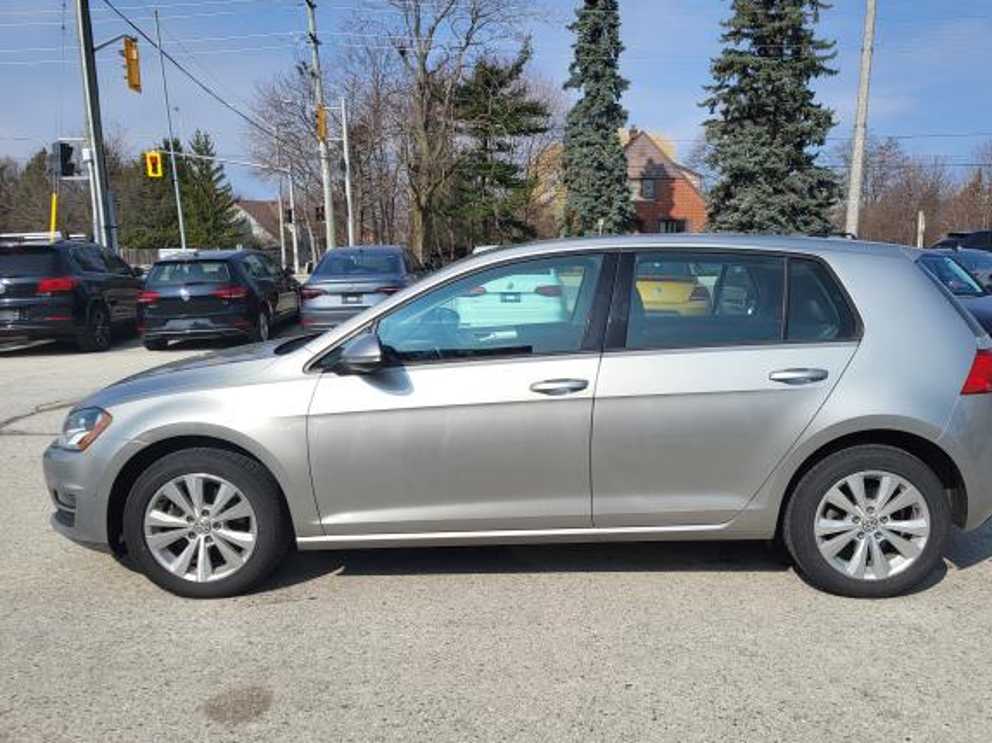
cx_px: 539
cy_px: 375
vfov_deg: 48.2
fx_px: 831
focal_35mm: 29
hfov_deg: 61.6
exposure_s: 1/3531
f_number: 1.8
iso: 40
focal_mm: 5.4
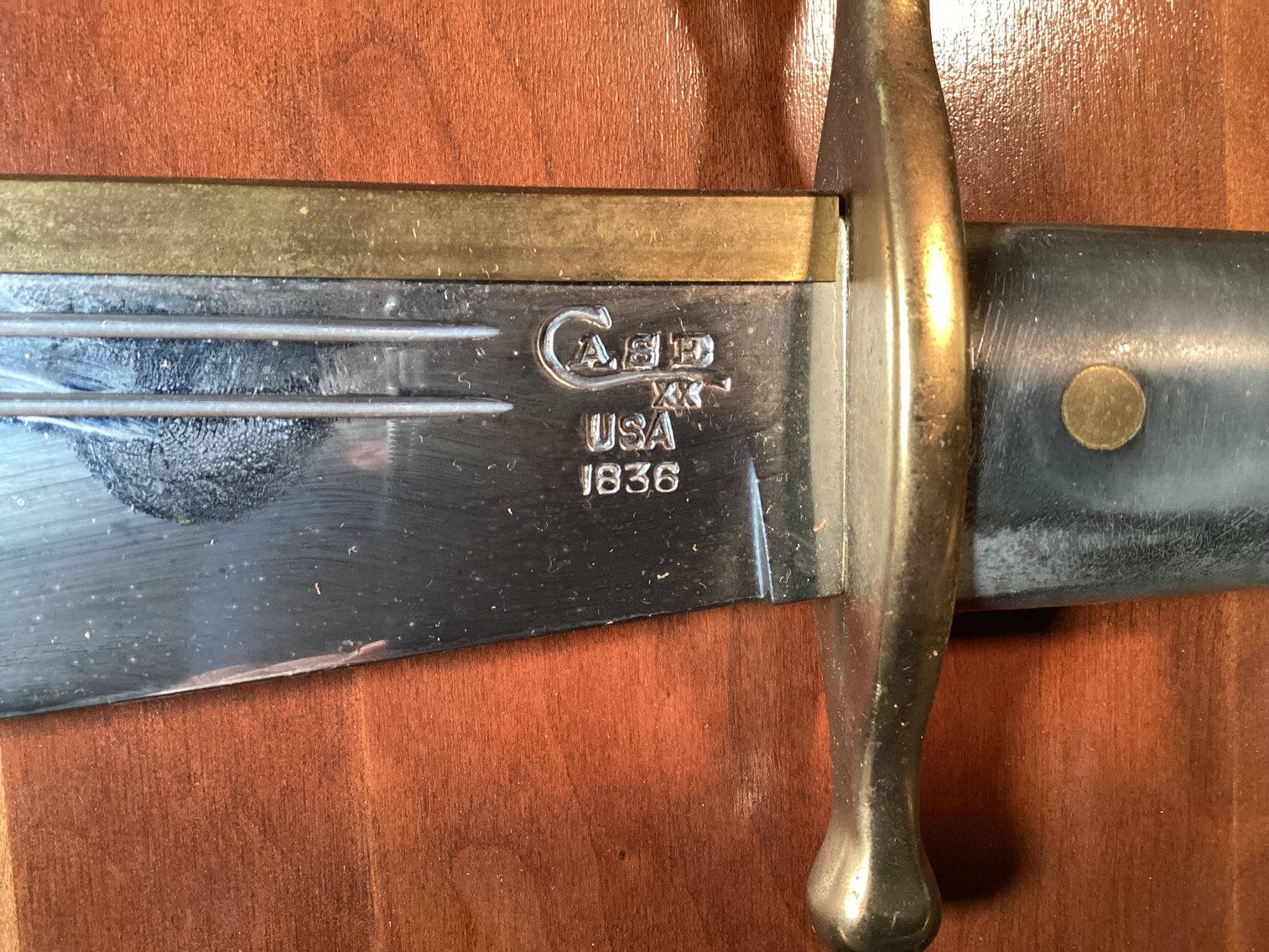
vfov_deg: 45.4
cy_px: 476
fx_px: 1137
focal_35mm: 31
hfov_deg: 58.3
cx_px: 634
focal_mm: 3.3
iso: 320
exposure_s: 1/50
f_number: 2.4
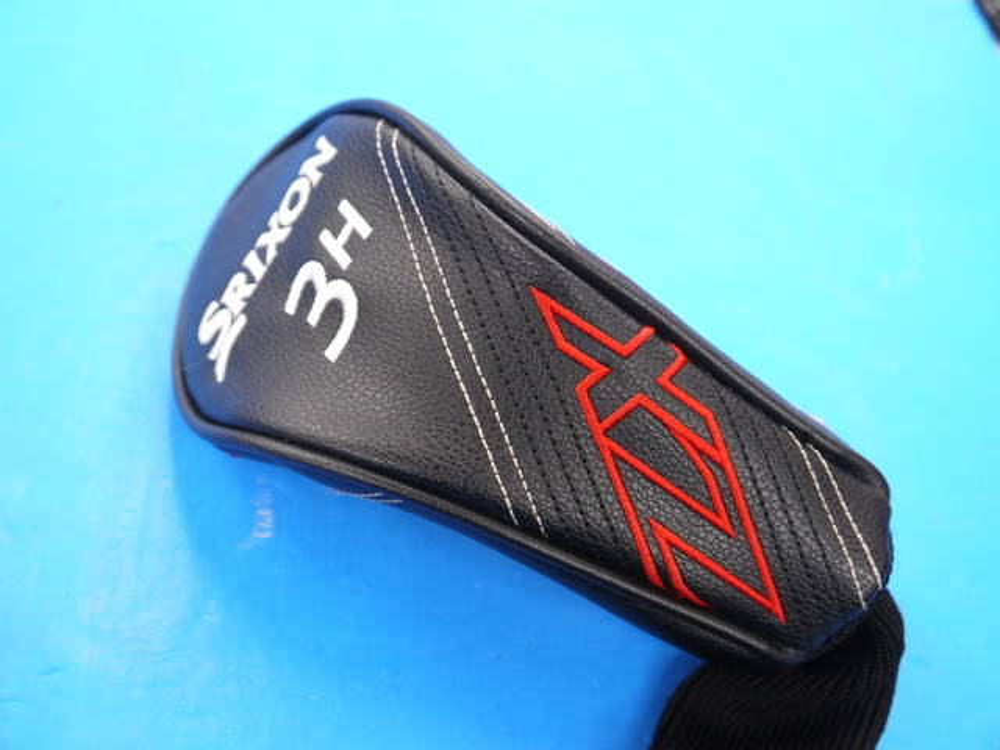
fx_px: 1271
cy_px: 375
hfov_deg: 42.9
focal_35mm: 44
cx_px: 500
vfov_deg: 32.9
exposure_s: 1/100
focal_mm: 22
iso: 800
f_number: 4.4
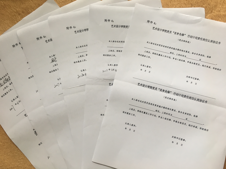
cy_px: 84
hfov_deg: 61.7
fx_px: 189
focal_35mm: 29
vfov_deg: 48.2
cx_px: 113
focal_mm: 4.15
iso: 80
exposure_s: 1/33
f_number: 2.2
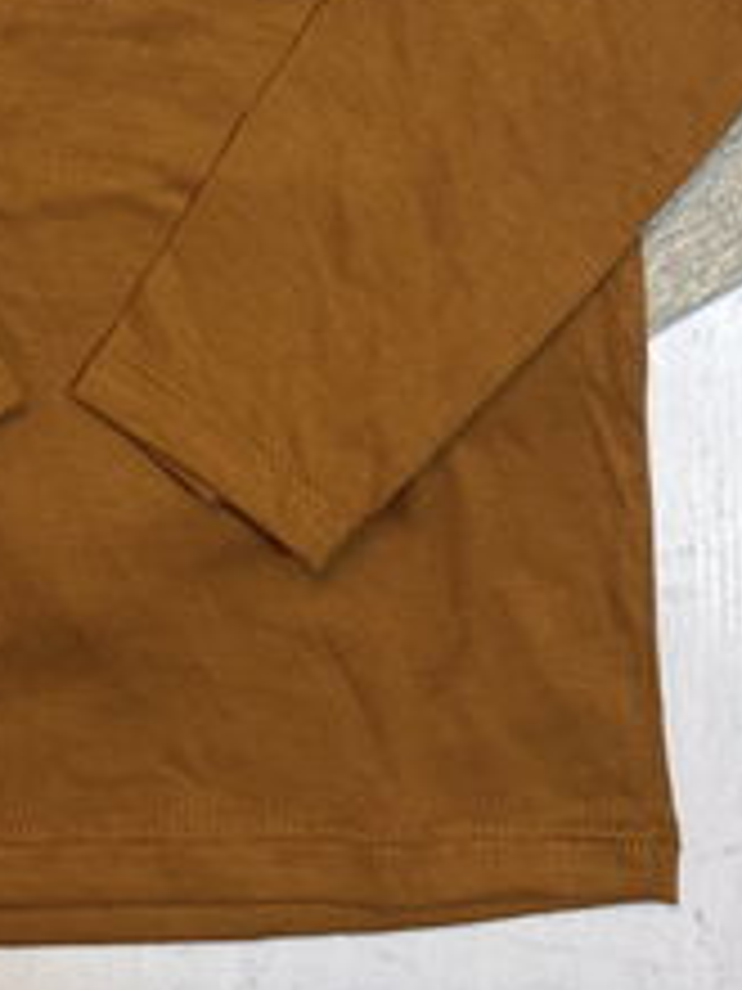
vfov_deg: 28.4
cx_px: 148
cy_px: -56
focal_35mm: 63
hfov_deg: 23.0
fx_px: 1801
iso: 250
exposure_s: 1/50
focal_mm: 4.25
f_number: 1.8
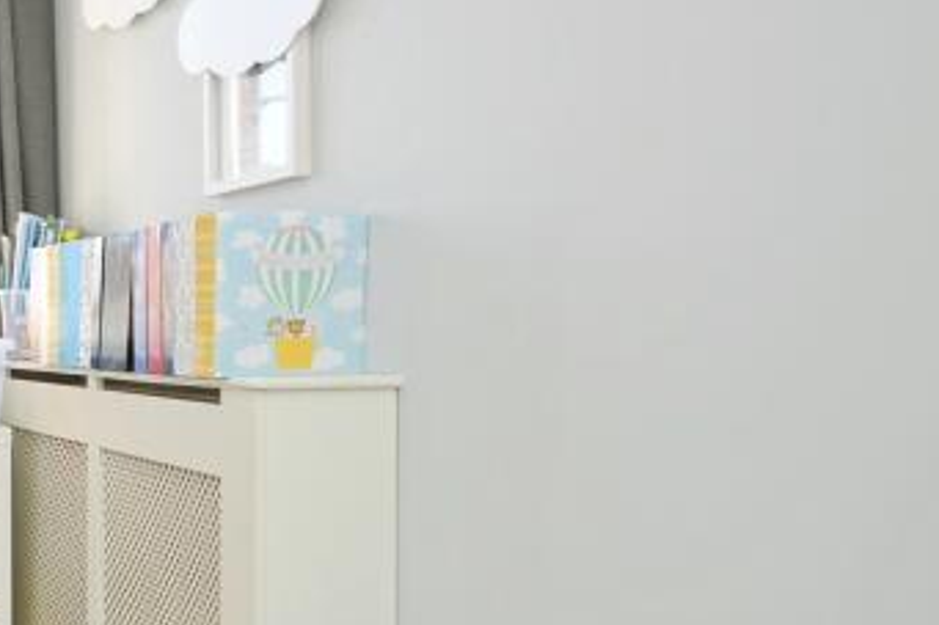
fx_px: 1173
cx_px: -350
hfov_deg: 31.1
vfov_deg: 29.8
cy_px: 359
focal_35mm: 45
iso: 200
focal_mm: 10
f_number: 5.6
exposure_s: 1/125
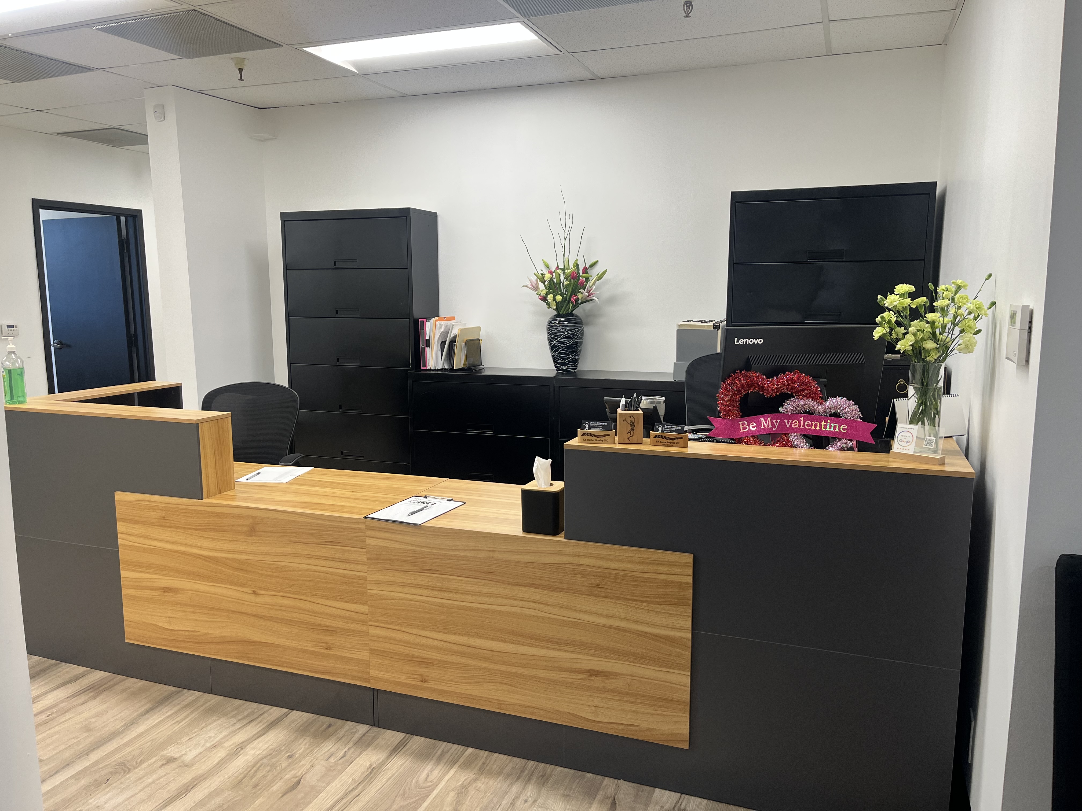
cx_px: 541
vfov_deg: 53.1
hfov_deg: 67.3
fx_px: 813
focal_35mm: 26
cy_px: 406
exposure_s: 1/120
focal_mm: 5.1
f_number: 1.6
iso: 80
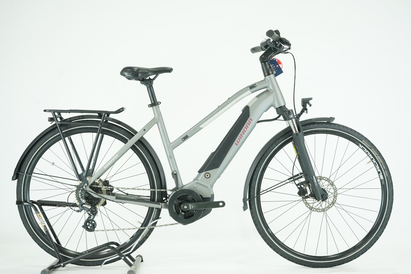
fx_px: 639
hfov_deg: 35.6
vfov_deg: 24.2
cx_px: 206
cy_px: 137
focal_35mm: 56
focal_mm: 56
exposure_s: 1/200
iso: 2500
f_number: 5.6
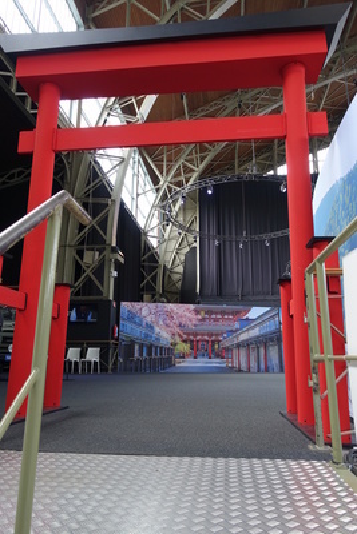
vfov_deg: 73.7
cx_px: 178
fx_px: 357
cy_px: 267
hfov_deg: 53.2
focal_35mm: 24
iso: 125
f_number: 2.8
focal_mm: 8.8
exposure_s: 1/60
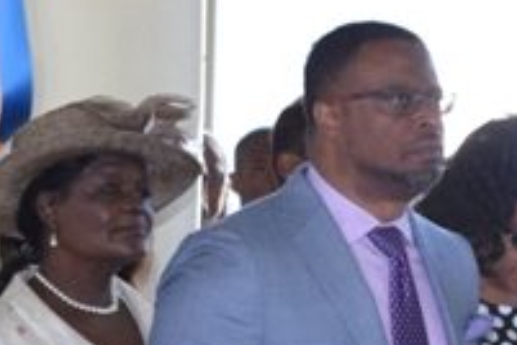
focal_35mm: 505
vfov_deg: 2.7
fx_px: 7252
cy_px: 478
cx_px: -23
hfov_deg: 4.1
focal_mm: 66
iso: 1600
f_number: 6.3
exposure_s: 1/160
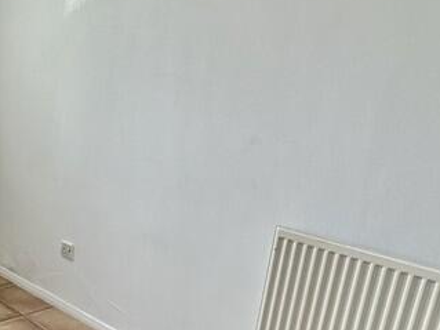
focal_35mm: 45
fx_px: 572
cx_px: -69
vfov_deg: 31.6
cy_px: 244
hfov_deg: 34.8
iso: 40
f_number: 2.2
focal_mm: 2.22
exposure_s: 1/100
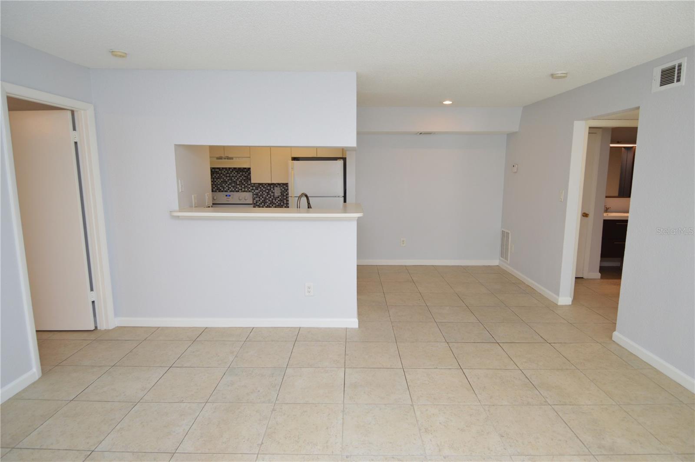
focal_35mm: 18
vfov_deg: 67.3
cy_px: 231
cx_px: 348
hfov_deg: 90.1
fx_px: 347
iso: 400
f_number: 4
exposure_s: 1/60
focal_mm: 12
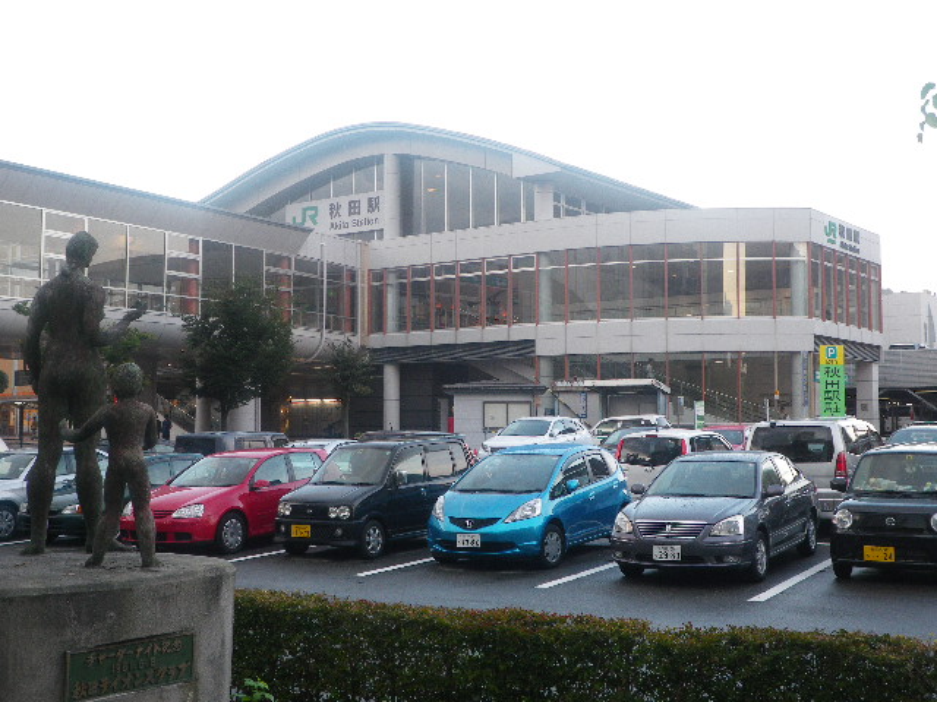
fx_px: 1245
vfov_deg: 31.5
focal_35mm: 46
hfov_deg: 41.2
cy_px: 351
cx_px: 468
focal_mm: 8.2
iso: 100
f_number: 3.3
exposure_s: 1/80
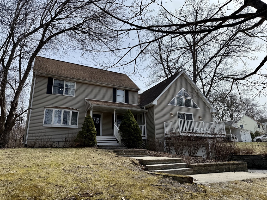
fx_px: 185
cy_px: 100
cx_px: 134
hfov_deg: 71.6
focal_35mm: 24
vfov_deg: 56.8
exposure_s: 1/6173
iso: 80
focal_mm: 6.76
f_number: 1.78
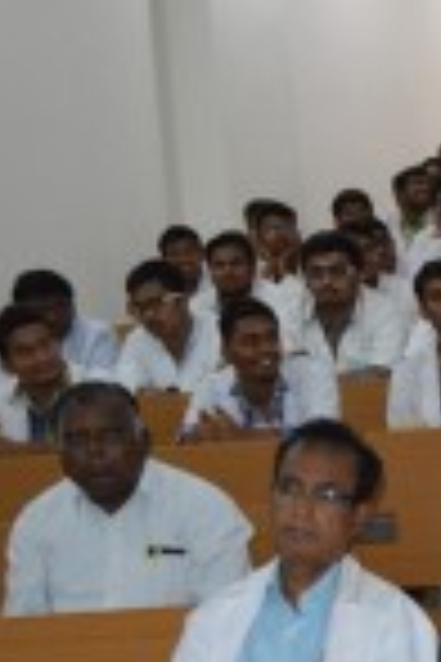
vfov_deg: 19.1
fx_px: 1948
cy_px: 522
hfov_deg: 11.6
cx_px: 882
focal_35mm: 106
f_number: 4.2
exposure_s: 1/60
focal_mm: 26
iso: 1600
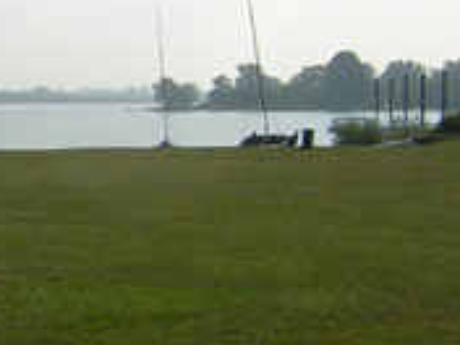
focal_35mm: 92
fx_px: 1223
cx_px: -13
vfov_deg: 16.0
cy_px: 102
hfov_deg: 20.5
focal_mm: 4.7
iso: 100
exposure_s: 1/720
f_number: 5.2
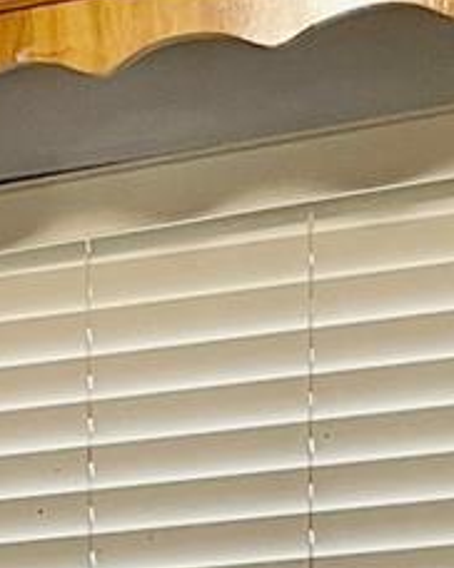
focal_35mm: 171
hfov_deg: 8.6
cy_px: 1325
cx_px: -382
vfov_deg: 10.0
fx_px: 2876
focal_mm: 4.2
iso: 100
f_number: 1.6
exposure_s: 1/60
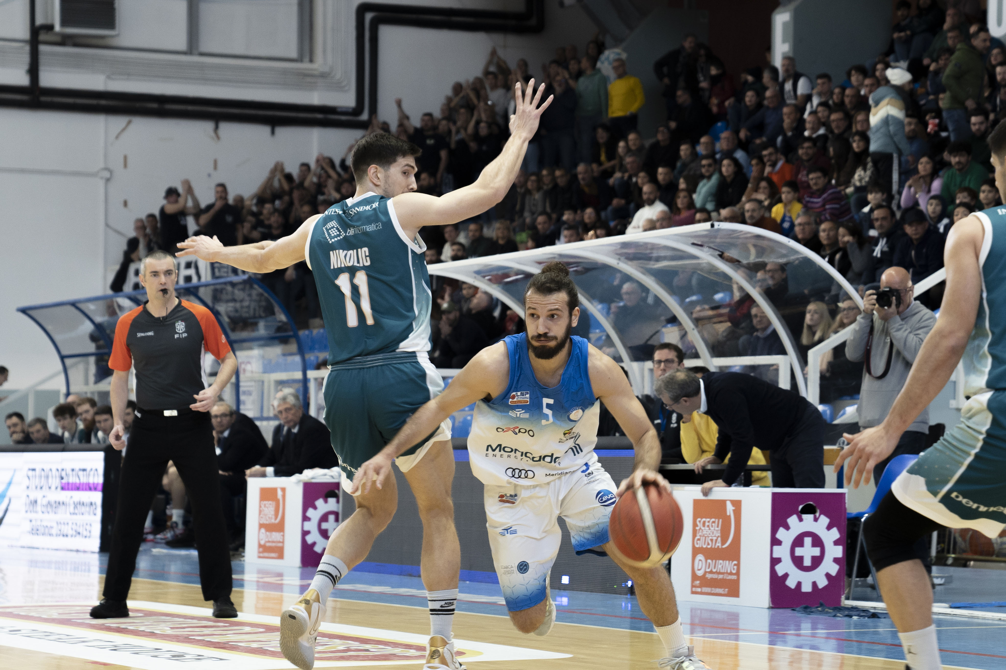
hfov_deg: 19.5
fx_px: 2934
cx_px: 503
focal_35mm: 105
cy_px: 335
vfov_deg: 13.0
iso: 1600
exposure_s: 1/320
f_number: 3.5
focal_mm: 70
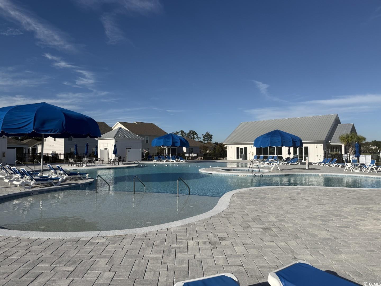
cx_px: 190
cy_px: 143
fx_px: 264
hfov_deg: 71.6
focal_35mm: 24
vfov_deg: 56.8
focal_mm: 6.76
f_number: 1.78
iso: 80
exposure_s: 1/8130
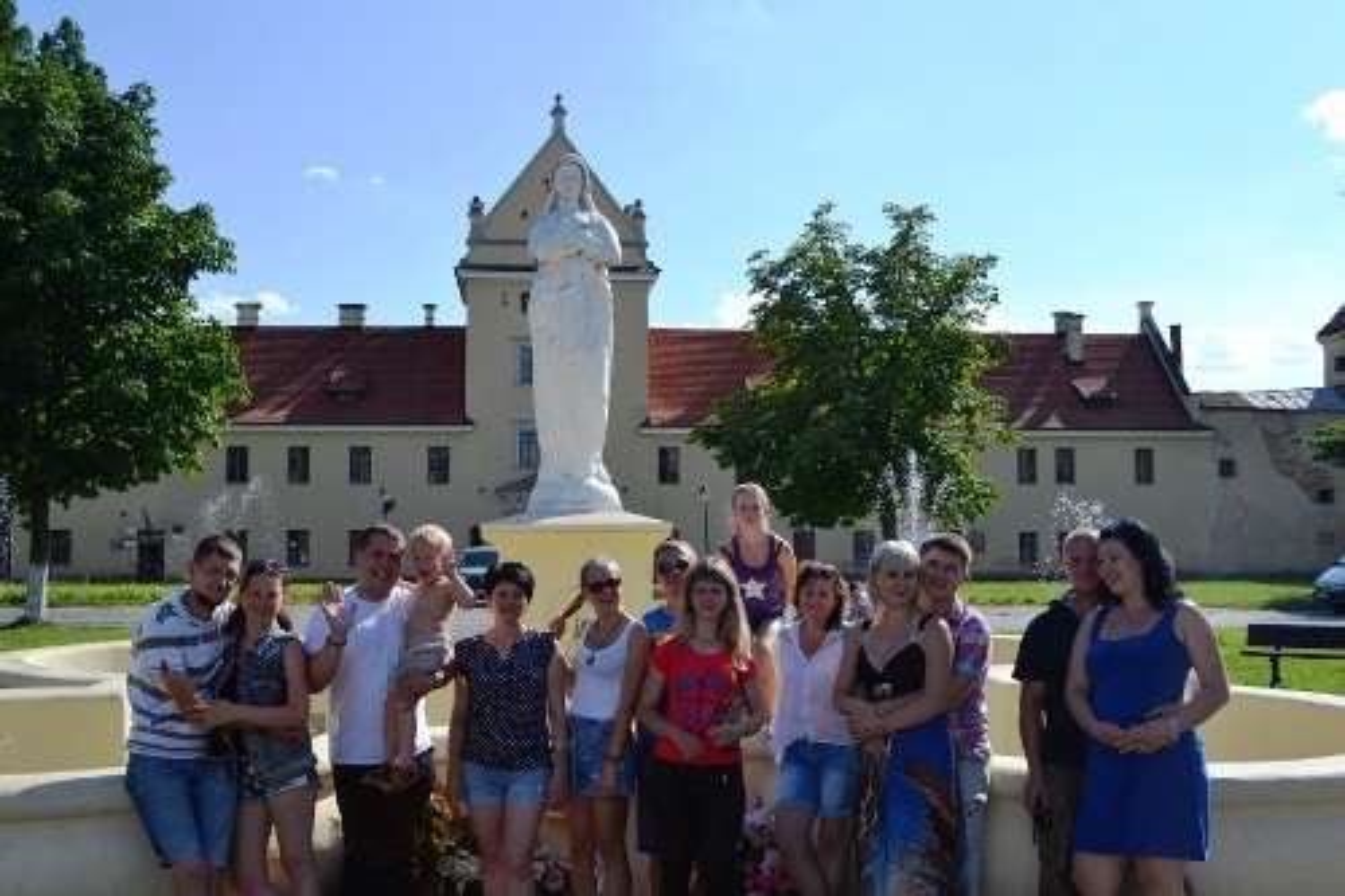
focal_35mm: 36
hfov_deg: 53.1
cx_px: 672
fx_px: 1344
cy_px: 448
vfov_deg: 36.8
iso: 400
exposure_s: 1/1600
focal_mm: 24
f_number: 6.3
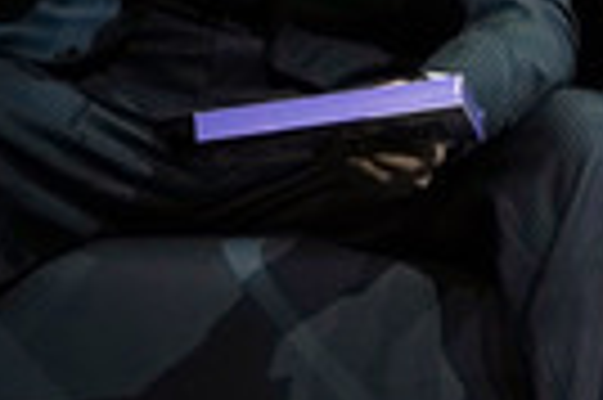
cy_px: -202
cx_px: 668
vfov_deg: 1.5
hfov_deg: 2.3
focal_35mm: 886
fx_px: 14822
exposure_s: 1/125
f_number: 5.6
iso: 3200
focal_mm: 264
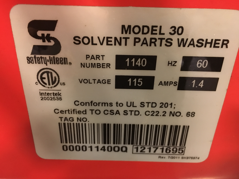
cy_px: 90
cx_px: 120
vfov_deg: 48.2
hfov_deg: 61.7
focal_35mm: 29
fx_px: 200
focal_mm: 4.15
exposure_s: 1/15
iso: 640
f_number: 2.2
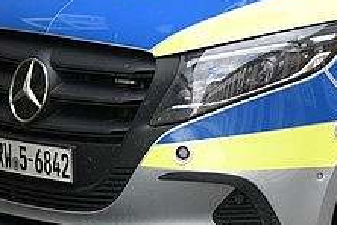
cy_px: 5
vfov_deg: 4.0
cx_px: 600
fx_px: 3220
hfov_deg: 5.9
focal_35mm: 344
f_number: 6.3
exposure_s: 1/160
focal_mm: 85
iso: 400
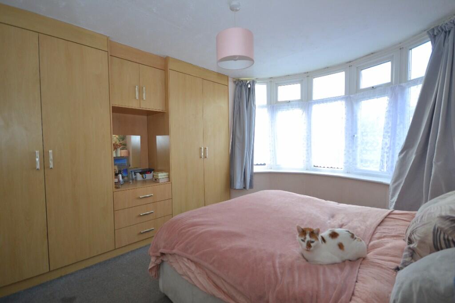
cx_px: 228
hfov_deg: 95.0
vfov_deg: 72.1
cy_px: 152
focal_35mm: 16
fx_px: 209
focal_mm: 11
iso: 560
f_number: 4.2
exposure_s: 1/60
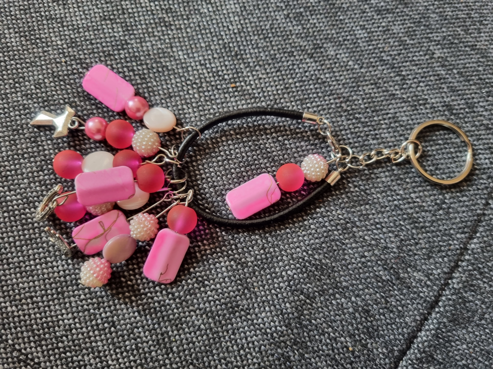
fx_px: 370
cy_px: 184
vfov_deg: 53.1
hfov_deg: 67.3
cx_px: 246
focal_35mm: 26
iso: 320
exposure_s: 1/50
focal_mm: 5.4
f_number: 1.8
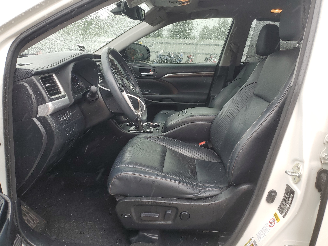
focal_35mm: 26
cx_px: 164
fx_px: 246
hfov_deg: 67.3
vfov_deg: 53.1
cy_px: 123
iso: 50
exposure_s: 1/244
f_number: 1.5
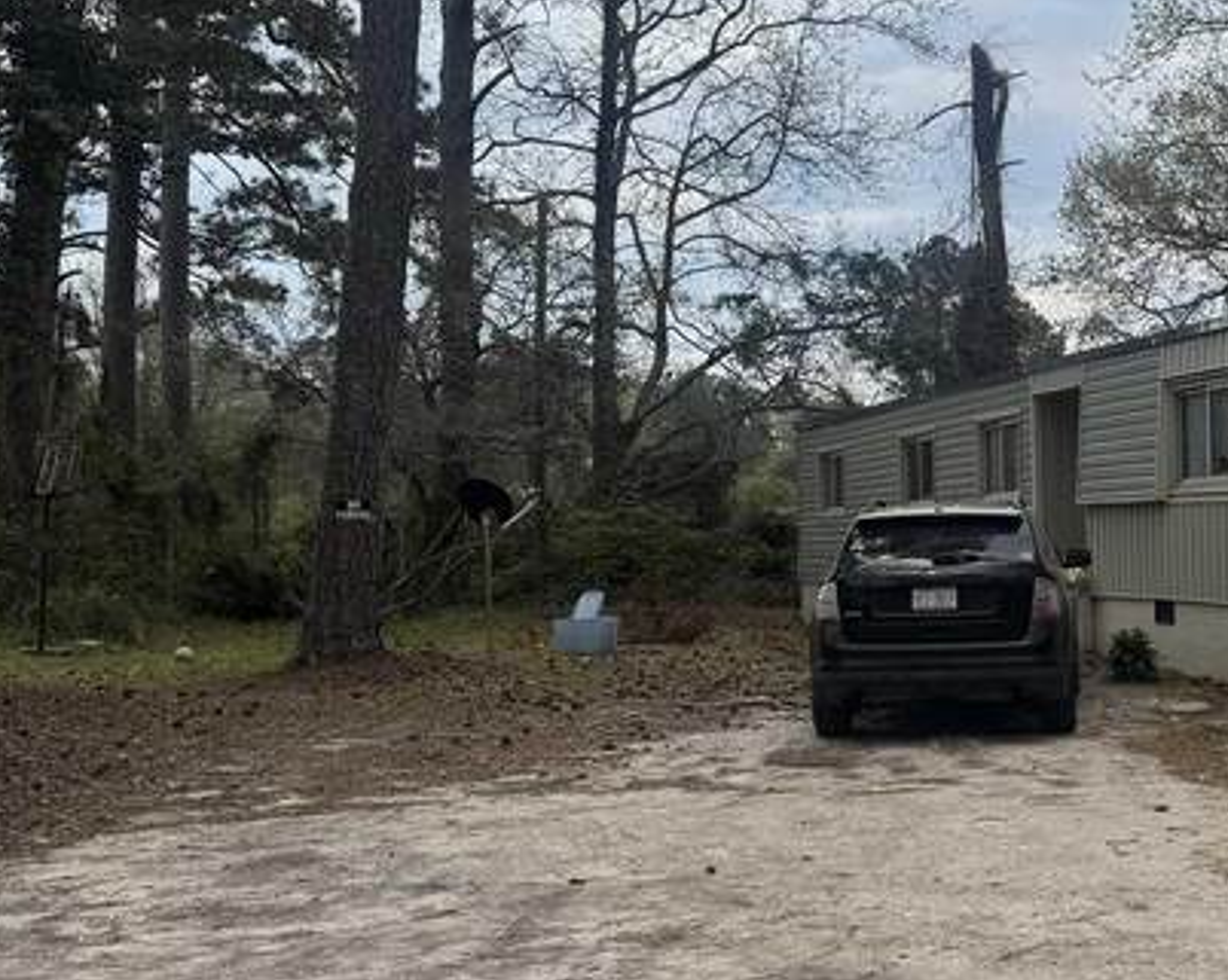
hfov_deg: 32.4
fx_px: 2034
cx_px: 1032
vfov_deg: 27.1
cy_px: 406
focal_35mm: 56
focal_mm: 6.76
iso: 80
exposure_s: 1/2331
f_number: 1.78
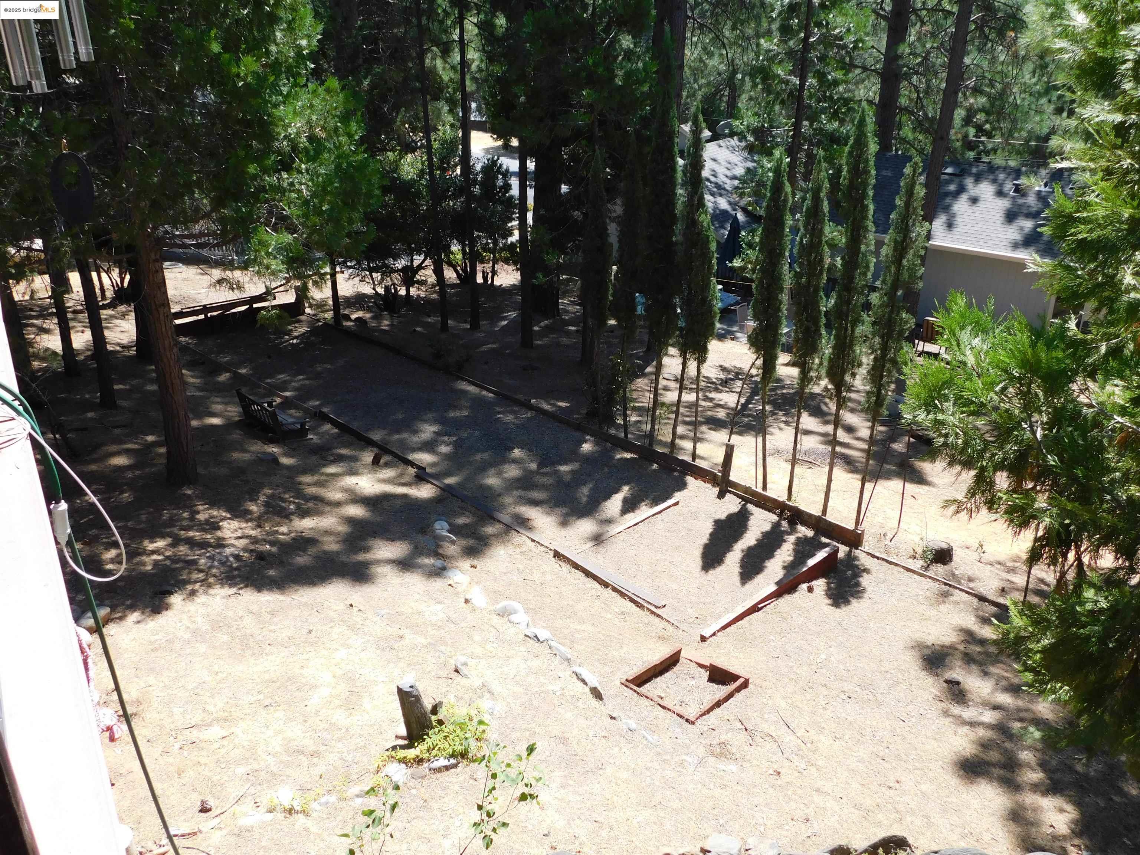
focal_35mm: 30
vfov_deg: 46.8
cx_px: 570
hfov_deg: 60.0
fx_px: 988
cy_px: 428
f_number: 3.2
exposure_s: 1/500
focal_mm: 5.3
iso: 125
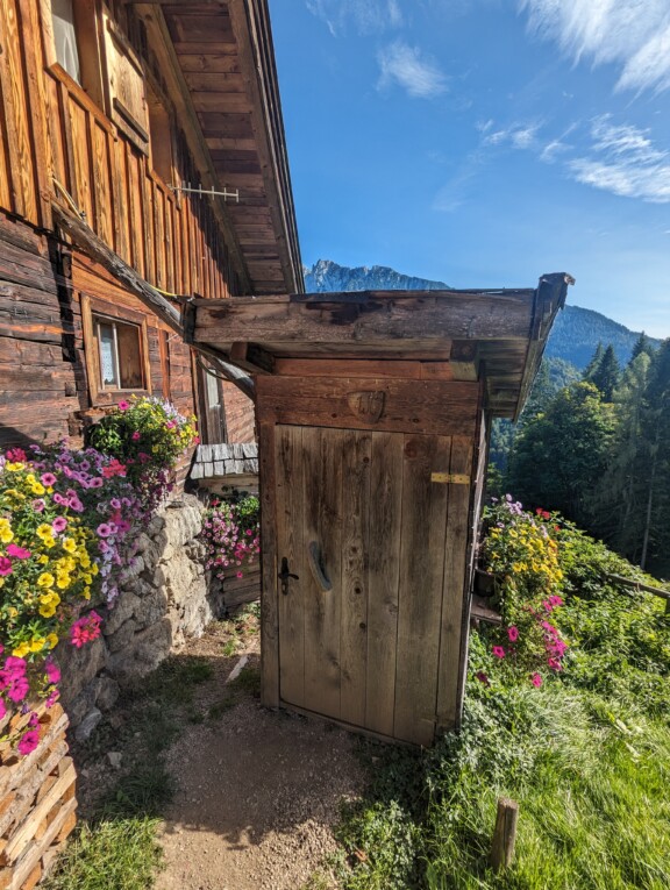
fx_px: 412
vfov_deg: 94.4
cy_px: 445
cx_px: 335
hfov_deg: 78.2
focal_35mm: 16
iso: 47
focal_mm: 2.35
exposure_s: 1/1385
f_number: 2.2
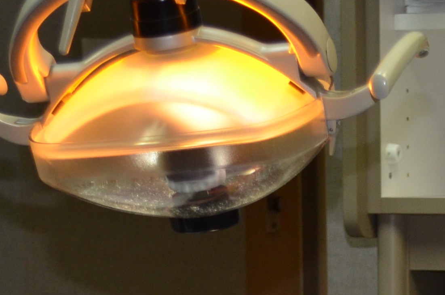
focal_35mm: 188
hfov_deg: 10.8
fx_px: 2319
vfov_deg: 7.0
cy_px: 626
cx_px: 537
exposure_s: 1/80
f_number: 4.5
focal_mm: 28
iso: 400
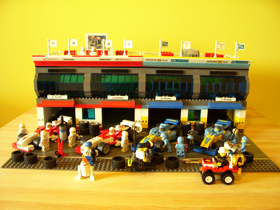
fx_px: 275
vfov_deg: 41.8
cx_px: 140
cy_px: 105
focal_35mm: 34
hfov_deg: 54.0
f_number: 2.7
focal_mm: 5.6
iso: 160
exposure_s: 1/8
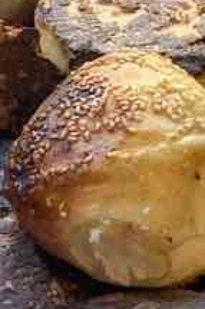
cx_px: 89
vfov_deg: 8.7
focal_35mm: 235
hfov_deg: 5.8
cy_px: -51
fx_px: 2010
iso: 100
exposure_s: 1/120
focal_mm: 6
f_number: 2.4
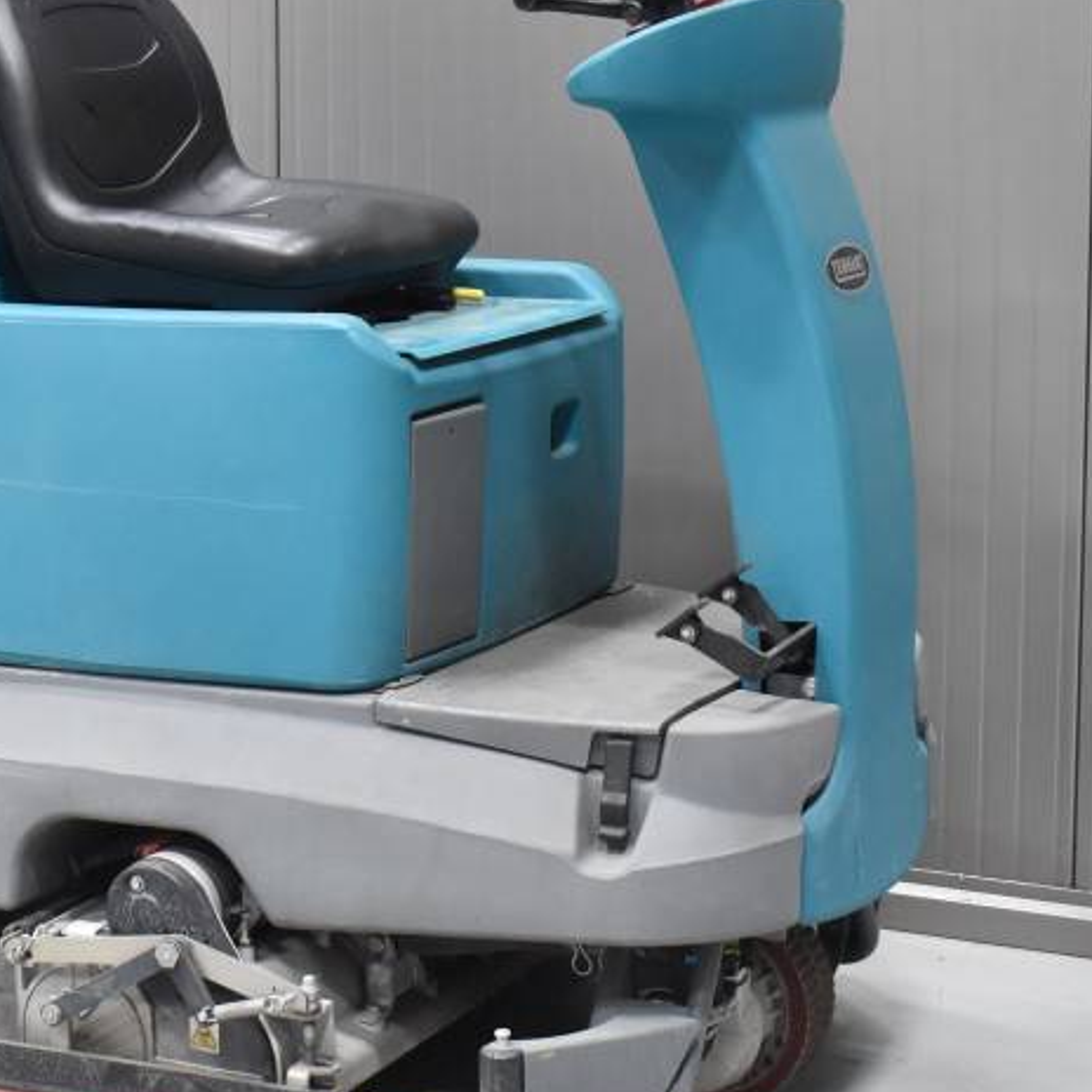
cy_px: 402
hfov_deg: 19.4
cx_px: 381
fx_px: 3180
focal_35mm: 89
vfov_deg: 19.4
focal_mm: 27
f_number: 5
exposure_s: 1/30
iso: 1600
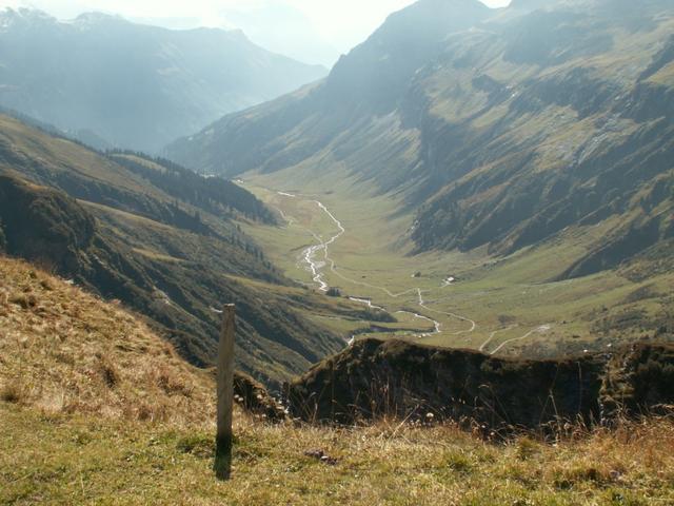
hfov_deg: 52.6
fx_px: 681
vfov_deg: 40.7
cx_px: 337
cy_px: 253
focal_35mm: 35
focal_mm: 5.86
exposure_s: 1/200
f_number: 6.3
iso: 50
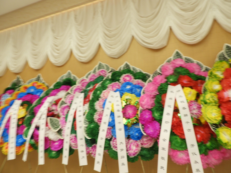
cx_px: 116
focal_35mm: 24
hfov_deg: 71.6
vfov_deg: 56.8
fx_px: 160
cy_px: 86
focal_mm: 4.3
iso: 100
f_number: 3.3
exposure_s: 1/40
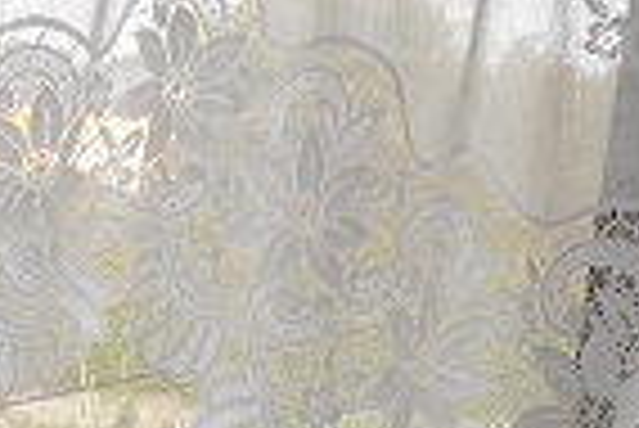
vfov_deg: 13.3
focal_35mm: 98
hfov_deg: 18.1
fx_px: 1741
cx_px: -369
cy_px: 615
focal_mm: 4.7
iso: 100
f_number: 3.4
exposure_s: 1/30
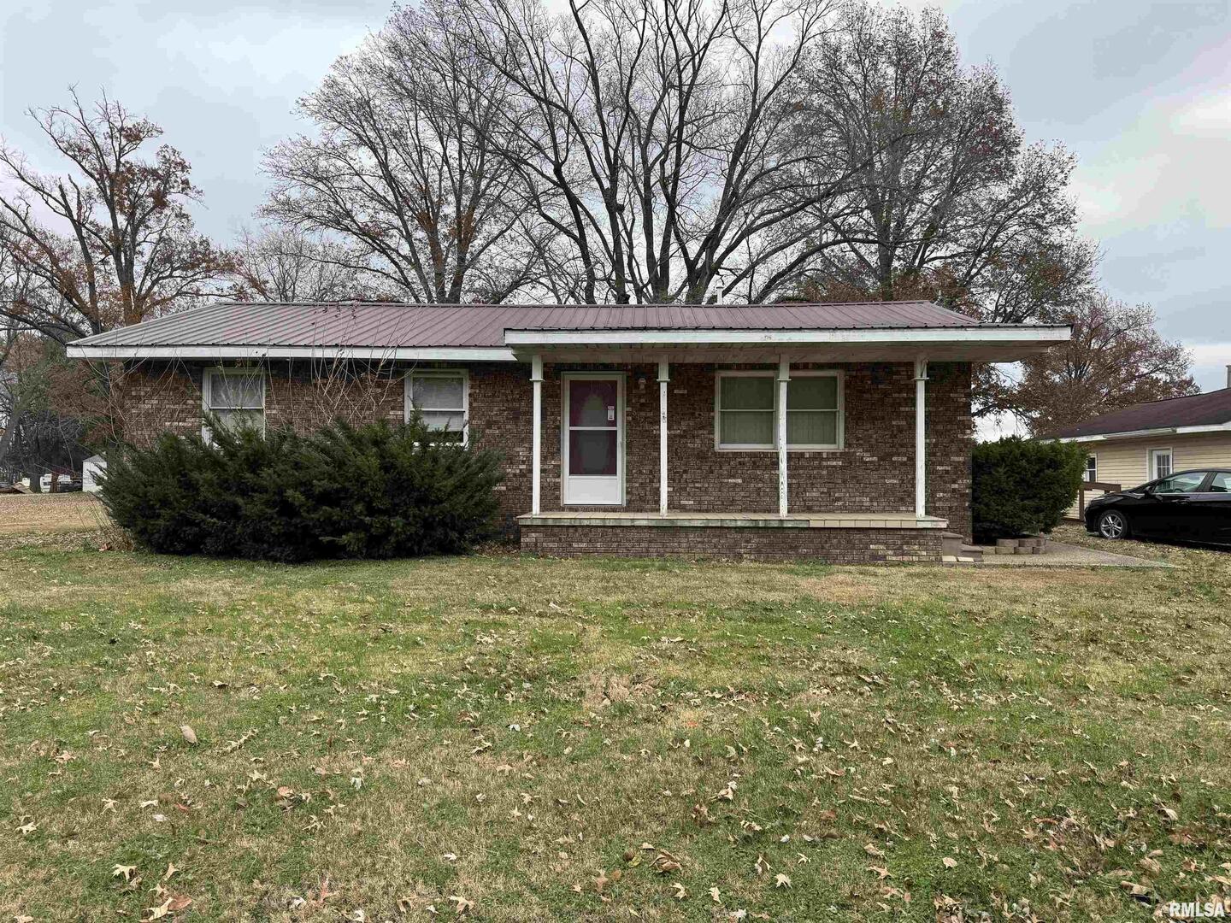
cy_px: 462
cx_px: 616
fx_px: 853
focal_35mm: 24
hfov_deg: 71.6
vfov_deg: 56.8
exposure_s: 1/995
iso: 80
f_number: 1.78
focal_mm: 6.76
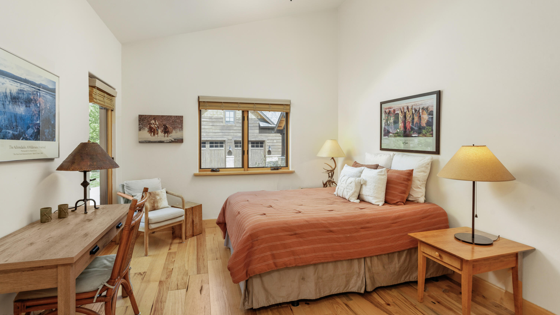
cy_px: 148
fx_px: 267
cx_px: 283
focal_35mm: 18
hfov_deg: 92.7
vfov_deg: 61.0
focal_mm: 17
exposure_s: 1/125
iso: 500
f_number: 7.1
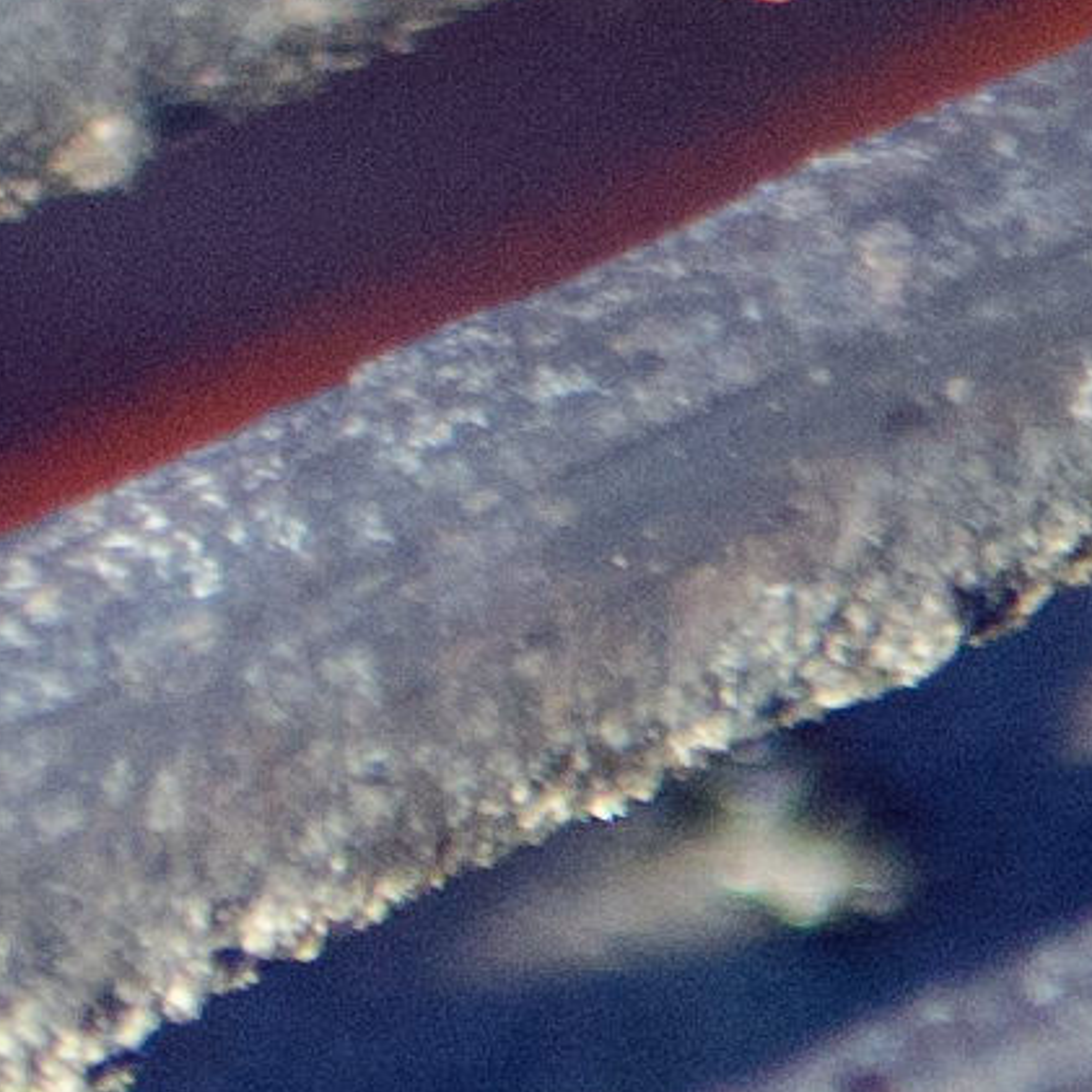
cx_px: -4939
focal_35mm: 1117
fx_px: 39865
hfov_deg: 1.5
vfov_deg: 1.6
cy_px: -973
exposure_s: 1/200
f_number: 3.2
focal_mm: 75
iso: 800
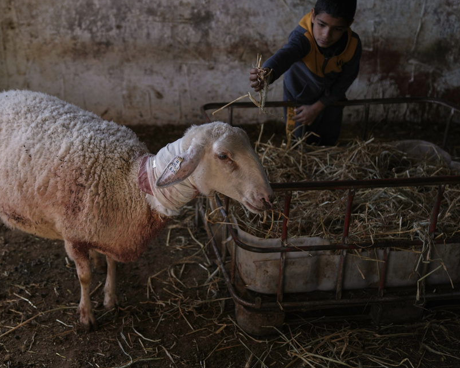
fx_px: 585
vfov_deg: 34.9
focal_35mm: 43
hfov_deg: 42.7
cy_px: 180
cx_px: 188
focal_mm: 36
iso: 320
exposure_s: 1/1250
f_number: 2.8
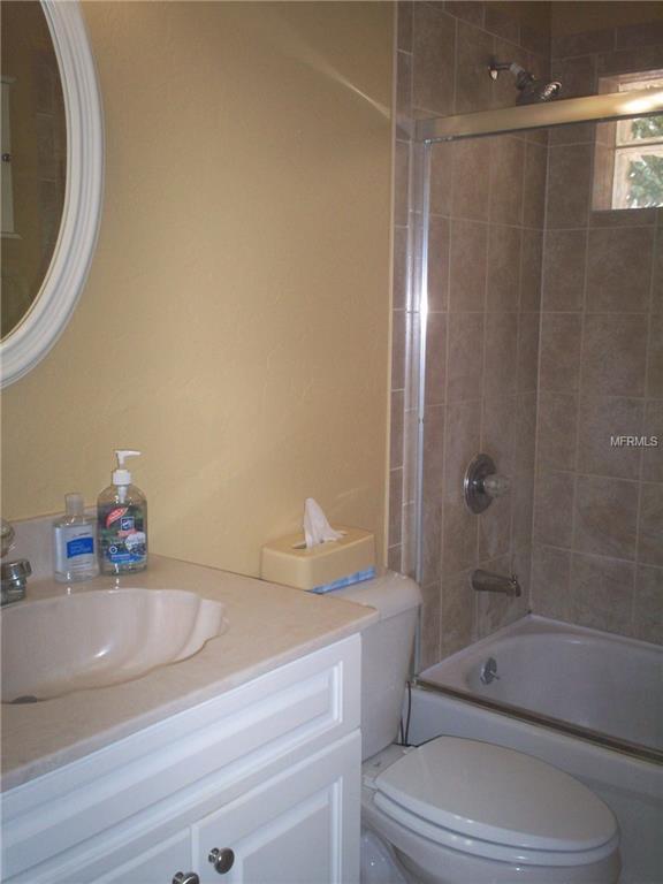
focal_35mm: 36
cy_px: 442
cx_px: 332
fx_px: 919
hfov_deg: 39.7
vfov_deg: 51.4
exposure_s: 1/60
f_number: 4.5
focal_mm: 6
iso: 140
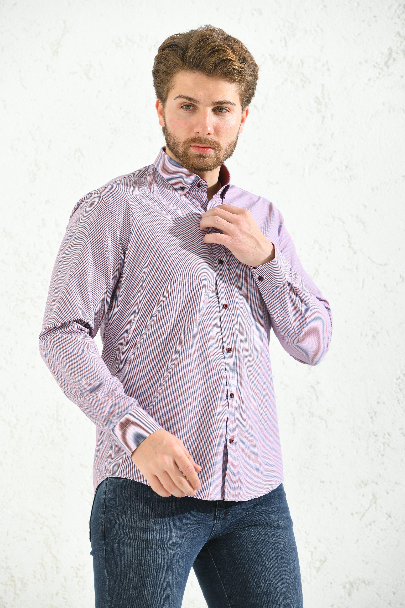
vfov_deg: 12.5
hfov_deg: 8.3
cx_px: 202
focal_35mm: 165
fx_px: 2784
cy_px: 304
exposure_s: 1/160
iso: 125
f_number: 6.3
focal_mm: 165
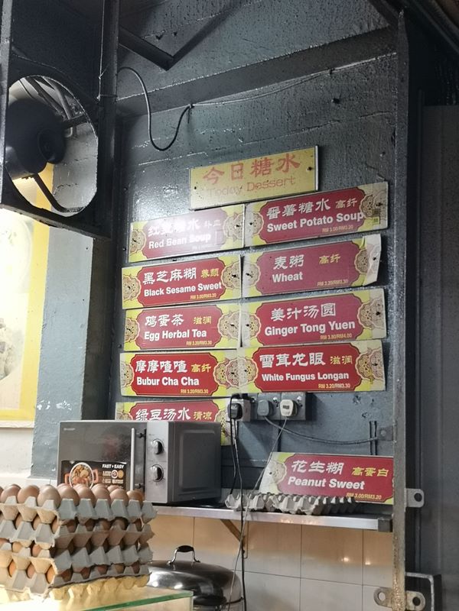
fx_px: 849
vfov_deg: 39.7
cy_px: 306
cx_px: 230
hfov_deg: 30.3
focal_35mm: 48
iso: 200
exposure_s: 1/33.3
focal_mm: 3.95
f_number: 1.8
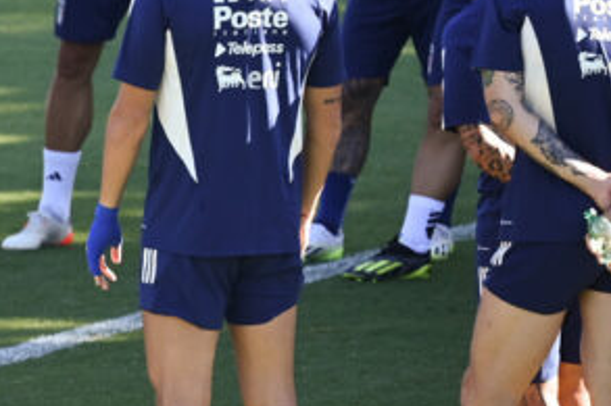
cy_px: 44
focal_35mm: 989
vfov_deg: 1.4
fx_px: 16775
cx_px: -81
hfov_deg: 2.1
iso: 280
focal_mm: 290
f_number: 4
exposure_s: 1/640
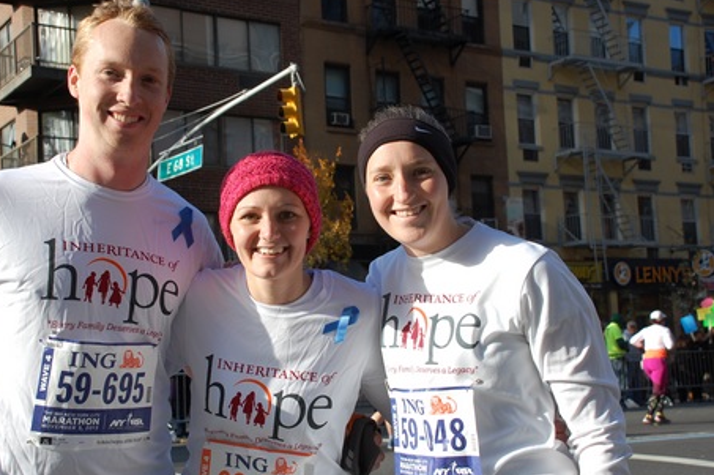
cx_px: 322
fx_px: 1050
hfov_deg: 37.5
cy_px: 241
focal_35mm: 53
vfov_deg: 25.5
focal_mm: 32
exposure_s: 1/200
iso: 200
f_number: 7.1
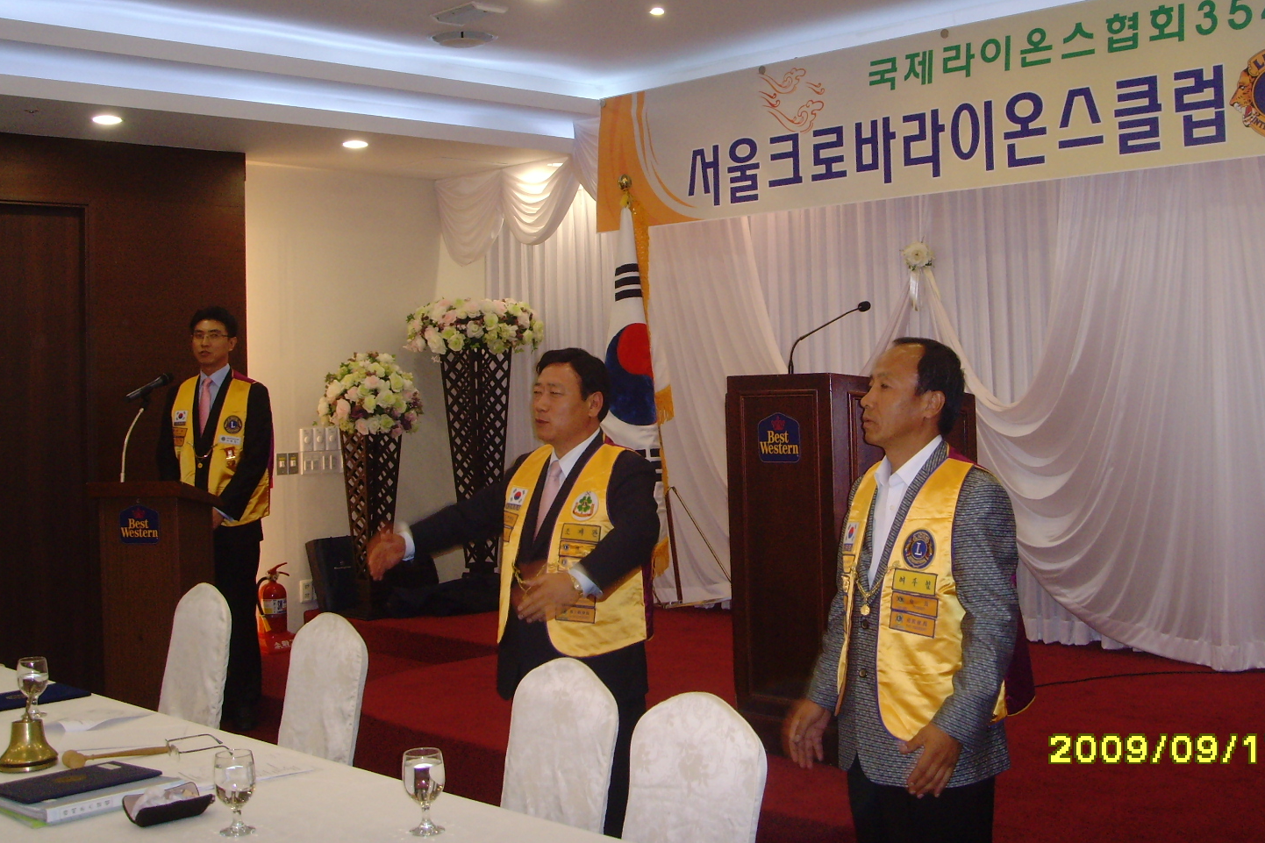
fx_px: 1581
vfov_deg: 29.8
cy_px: 332
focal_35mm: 45
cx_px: 697
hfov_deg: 43.6
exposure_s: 1/45
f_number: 3.5
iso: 200
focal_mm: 6.6
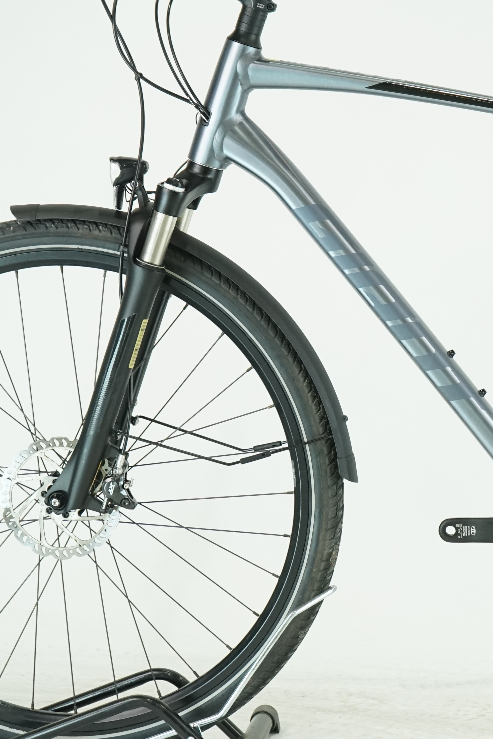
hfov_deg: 11.9
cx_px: 506
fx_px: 2341
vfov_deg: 17.9
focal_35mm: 114
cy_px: 316
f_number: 5.6
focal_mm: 56
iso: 1600
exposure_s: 1/200
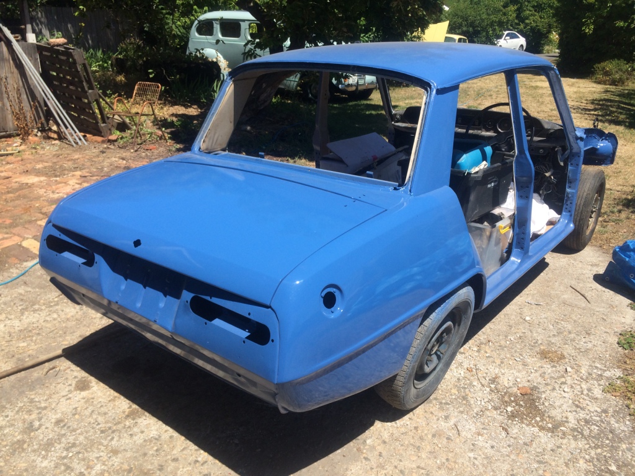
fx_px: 532
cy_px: 238
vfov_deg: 48.2
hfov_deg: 61.7
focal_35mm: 29
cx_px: 318
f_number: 2.2
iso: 32
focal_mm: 4.15
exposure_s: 1/1866
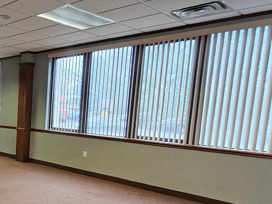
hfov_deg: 41.8
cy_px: 140
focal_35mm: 33
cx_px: -38
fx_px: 259
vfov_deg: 42.2
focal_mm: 2.2
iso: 320
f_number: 2.2
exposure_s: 1/40
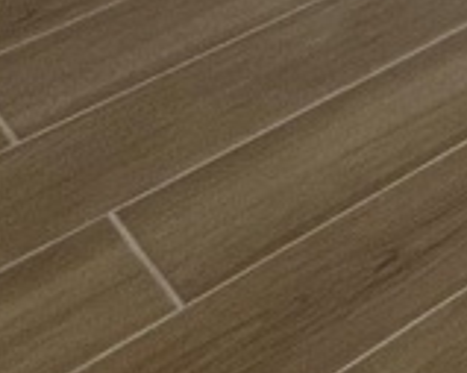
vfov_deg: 9.8
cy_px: -811
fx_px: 1519
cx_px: 1518
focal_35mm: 110
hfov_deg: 10.3
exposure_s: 1/99
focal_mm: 2.22
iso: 100
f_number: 2.2
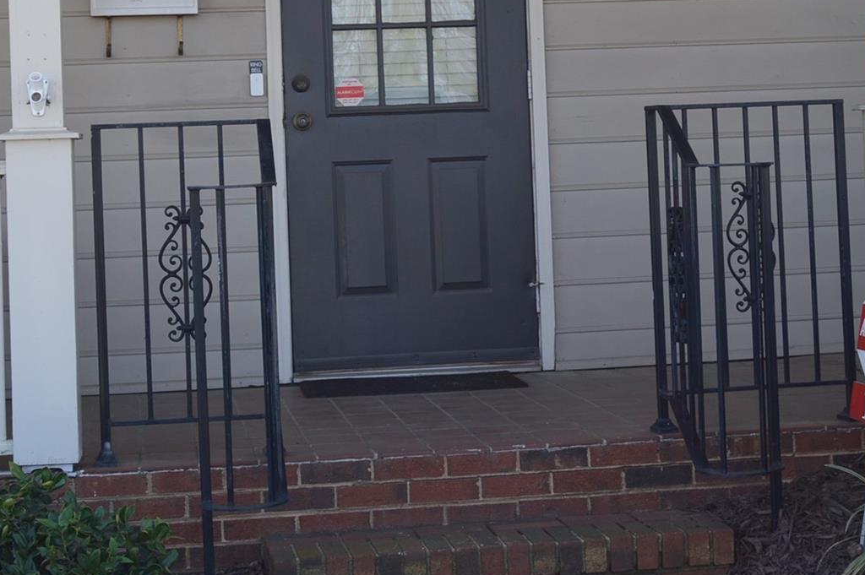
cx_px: 453
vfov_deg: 16.1
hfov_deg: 24.2
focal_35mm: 84
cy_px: 107
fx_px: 2017
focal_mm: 28
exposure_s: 1/125
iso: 140
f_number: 5.6
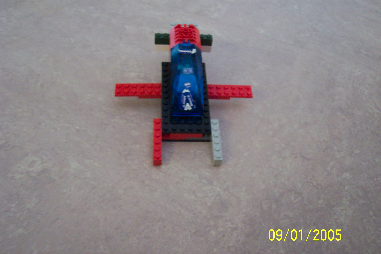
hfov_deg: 50.7
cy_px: 127
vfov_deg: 35.1
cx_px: 190
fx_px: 402
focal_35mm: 38
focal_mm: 8
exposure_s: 1/8
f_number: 2.8
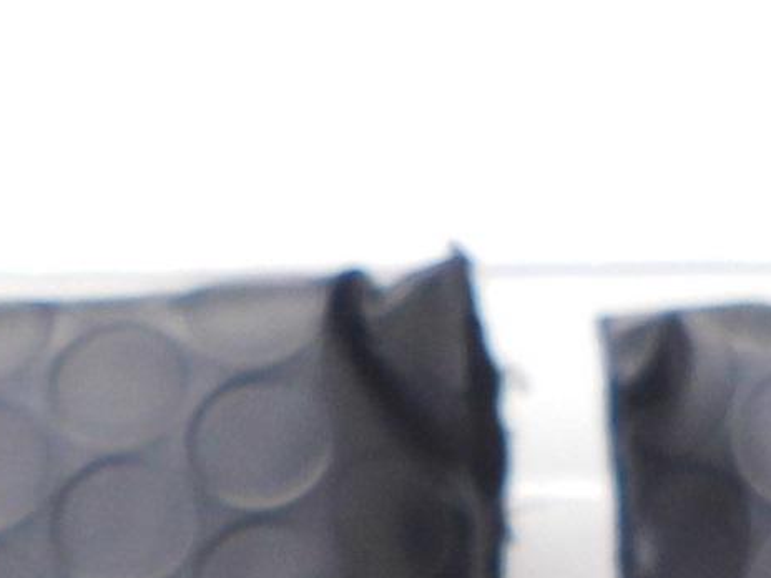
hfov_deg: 13.7
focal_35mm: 143
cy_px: 1050
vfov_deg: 9.8
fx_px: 3185
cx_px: 690
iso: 100
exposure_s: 1/98
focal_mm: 4.6
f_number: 3.2
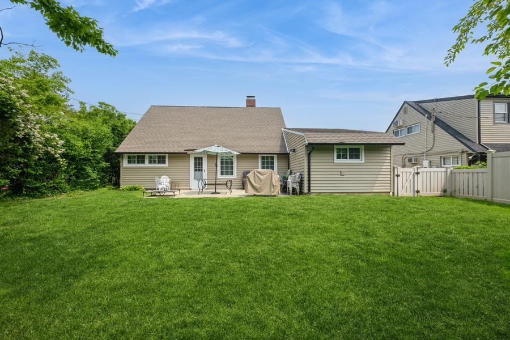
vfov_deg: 81.2
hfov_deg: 104.3
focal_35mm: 14
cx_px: 255
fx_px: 198
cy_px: 170
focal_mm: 14
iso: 400
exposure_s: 1/500
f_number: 11
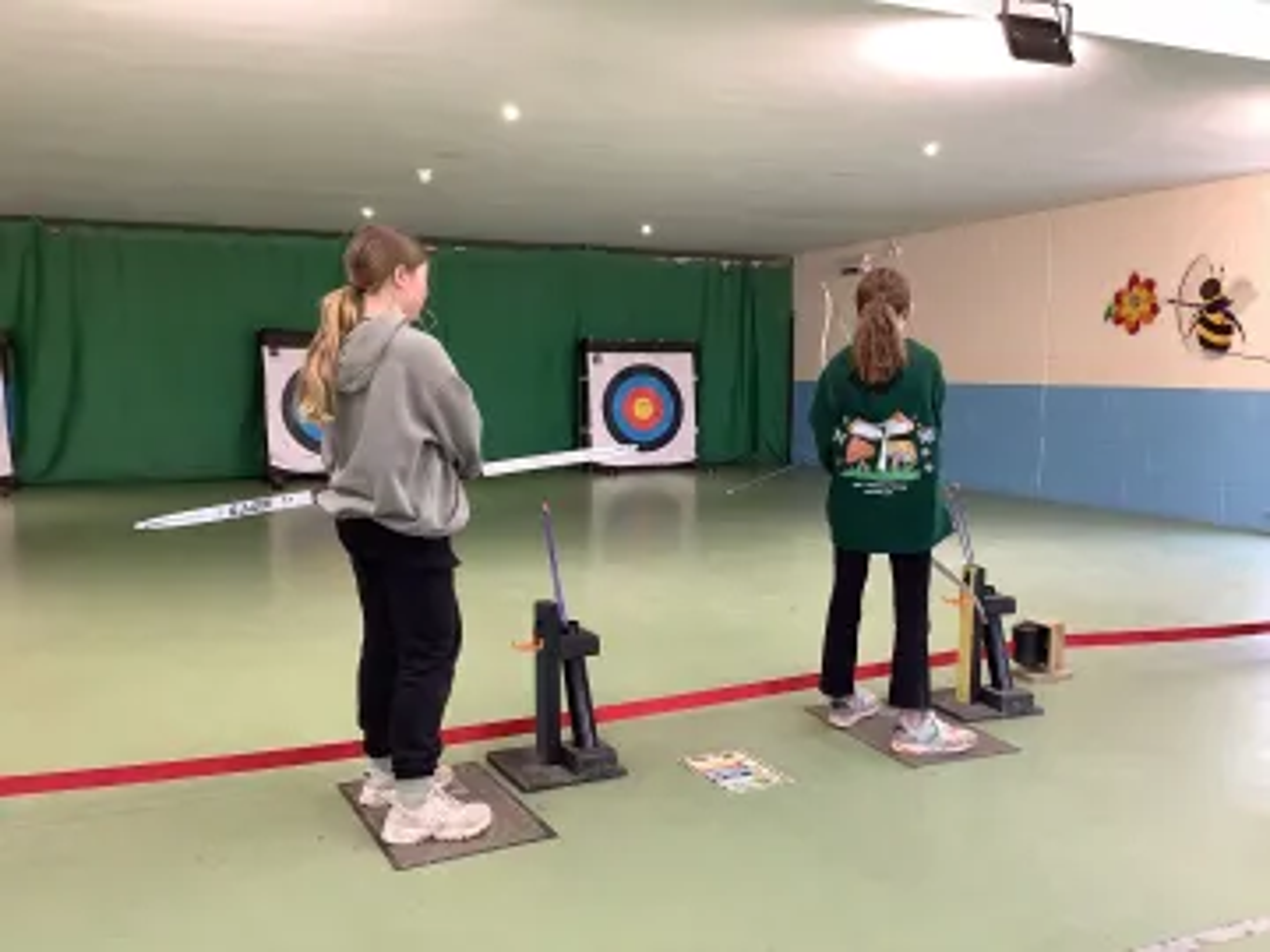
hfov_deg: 58.4
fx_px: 1137
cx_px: 635
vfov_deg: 45.4
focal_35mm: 31
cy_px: 476
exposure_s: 1/50
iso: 160
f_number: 2.4
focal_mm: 3.3
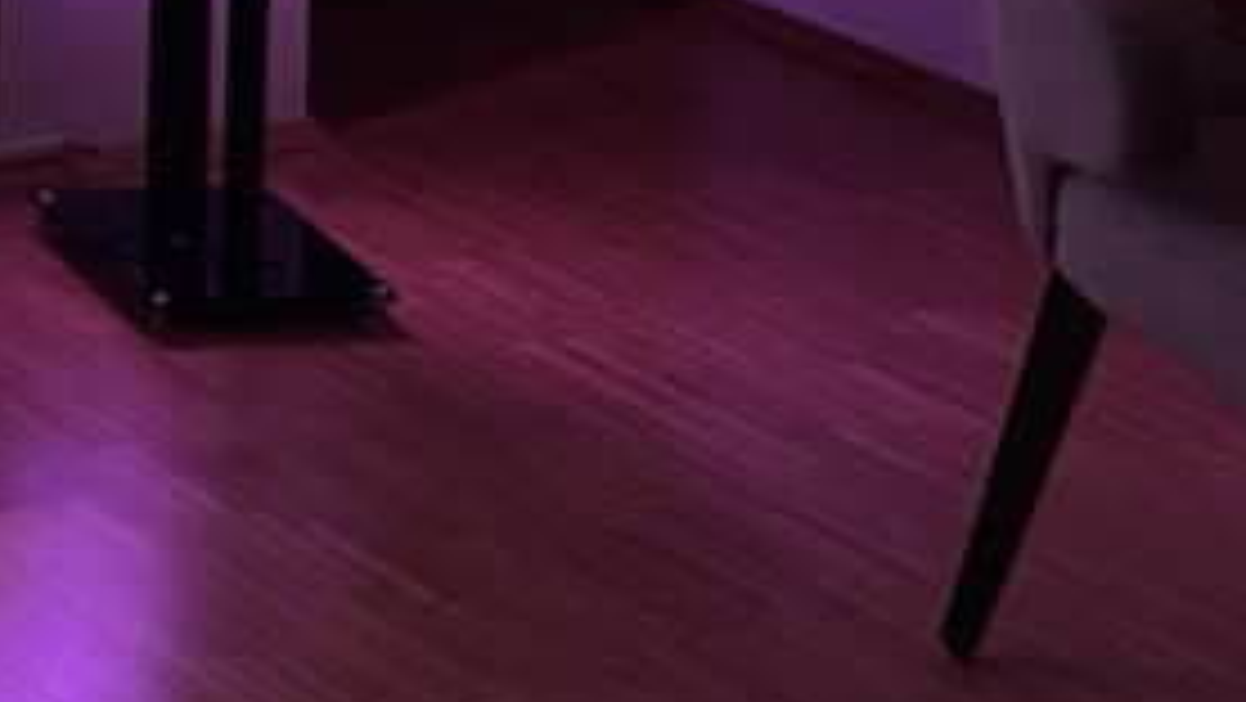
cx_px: -1520
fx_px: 3999
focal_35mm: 121
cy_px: -927
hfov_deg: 13.9
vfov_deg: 9.1
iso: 250
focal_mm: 6.76
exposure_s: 1/60
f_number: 1.78
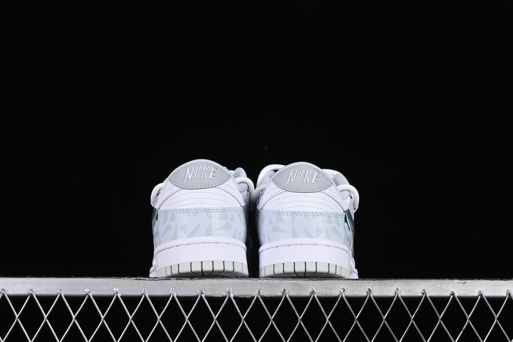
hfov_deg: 27.0
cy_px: 171
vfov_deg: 18.2
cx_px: 256
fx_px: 1069
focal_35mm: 75
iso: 160
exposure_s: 1/80
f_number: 8
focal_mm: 50
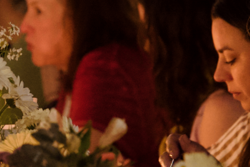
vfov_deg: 2.7
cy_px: 153
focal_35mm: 501
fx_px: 3480
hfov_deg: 4.1
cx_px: -4
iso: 12800
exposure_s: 1/30
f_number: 5
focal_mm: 128
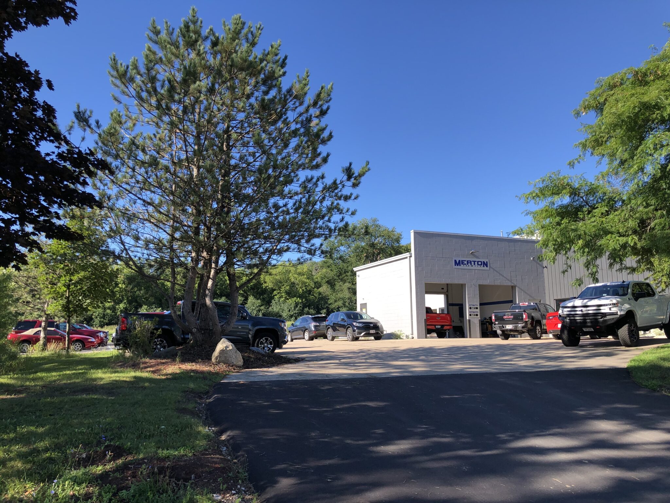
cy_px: 252
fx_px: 542
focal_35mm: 28
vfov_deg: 49.7
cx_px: 335
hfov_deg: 63.4
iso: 20
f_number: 1.8
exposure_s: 1/867
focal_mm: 4
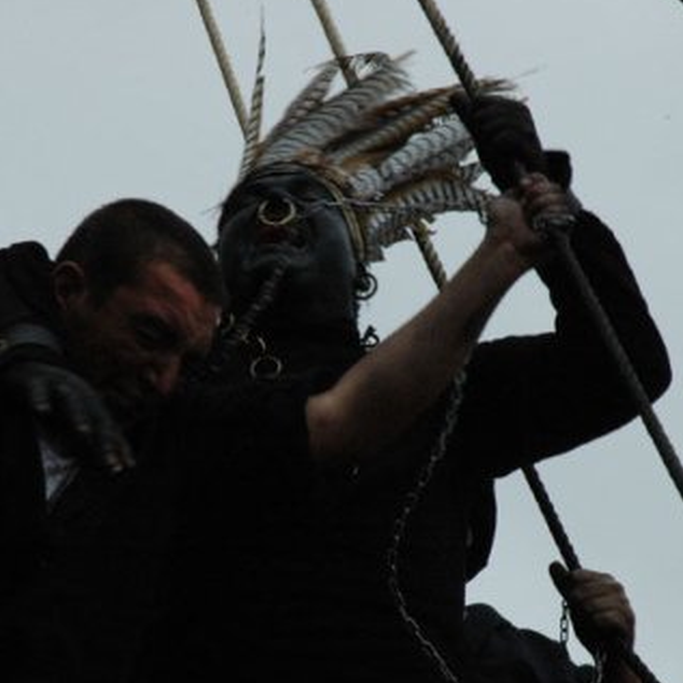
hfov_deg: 10.3
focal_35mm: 169
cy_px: 415
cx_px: 368
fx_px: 3773
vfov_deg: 10.3
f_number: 20
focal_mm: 70
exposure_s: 1/200
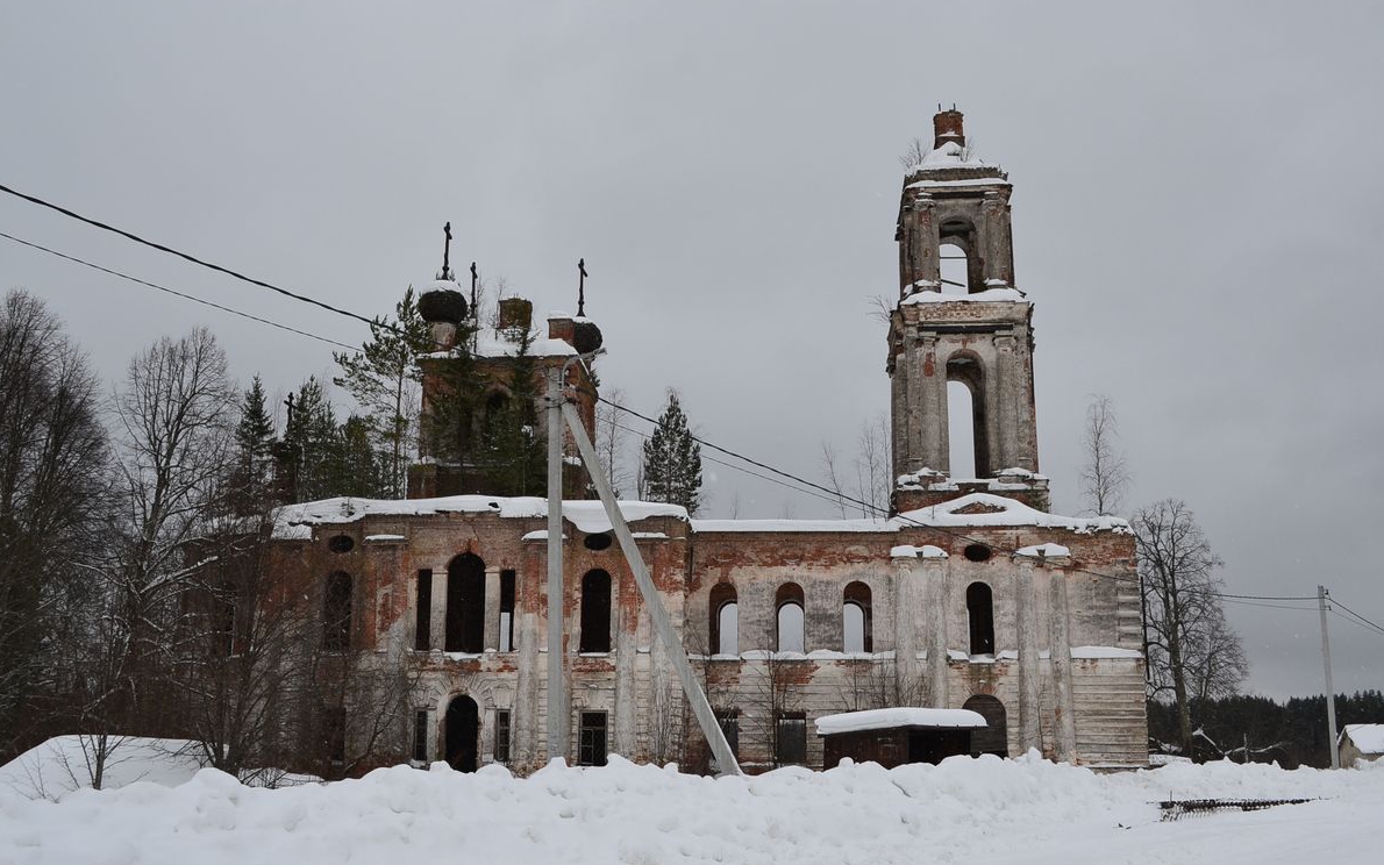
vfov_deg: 34.4
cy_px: 434
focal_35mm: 37
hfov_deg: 52.7
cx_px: 692
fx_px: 1396
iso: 400
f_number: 9
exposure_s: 1/160
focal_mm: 24
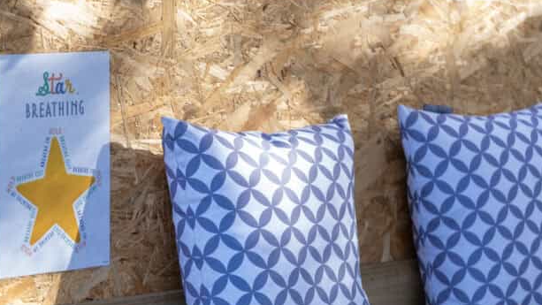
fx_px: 2113
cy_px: 181
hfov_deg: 14.6
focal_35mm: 147
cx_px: 178
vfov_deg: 8.3
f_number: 2.8
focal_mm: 56
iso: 125
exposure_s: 1/100
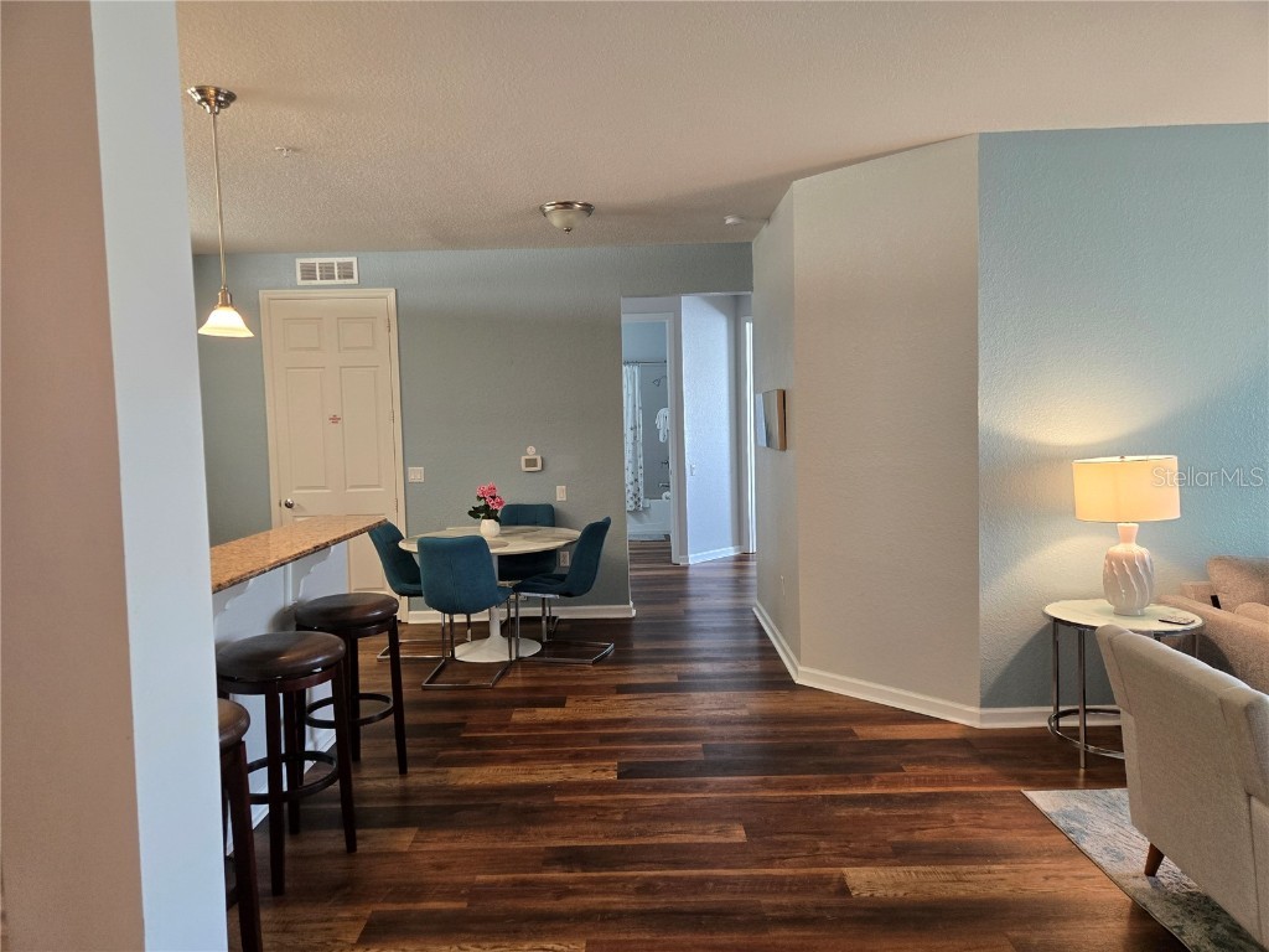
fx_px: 843
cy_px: 476
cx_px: 634
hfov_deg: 73.9
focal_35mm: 23
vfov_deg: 58.9
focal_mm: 5.4
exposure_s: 1/120
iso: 200
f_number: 1.8
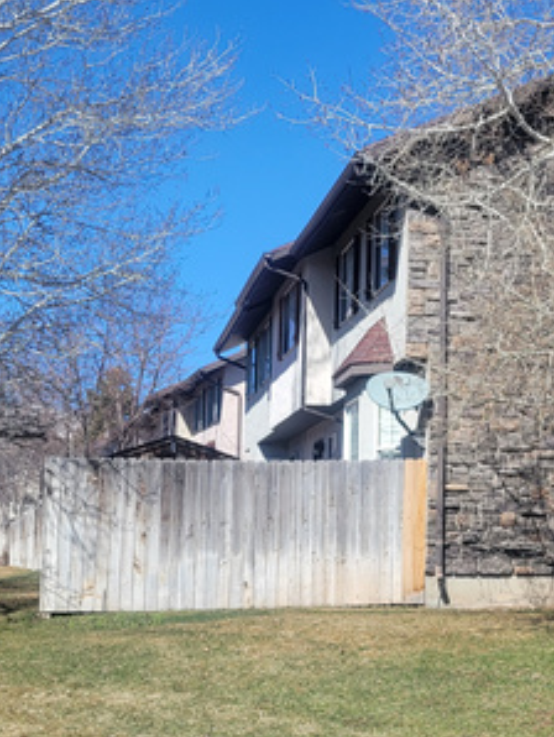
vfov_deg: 28.9
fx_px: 1428
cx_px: 517
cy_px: 391
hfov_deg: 21.4
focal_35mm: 67
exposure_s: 1/2252
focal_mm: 5.4
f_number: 1.8
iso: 40
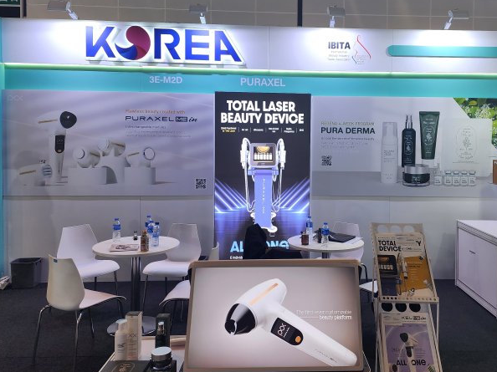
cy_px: 160
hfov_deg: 57.8
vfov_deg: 45.3
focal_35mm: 31
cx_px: 305
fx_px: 445
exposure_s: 1/100
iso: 40
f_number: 1.8
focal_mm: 6.4
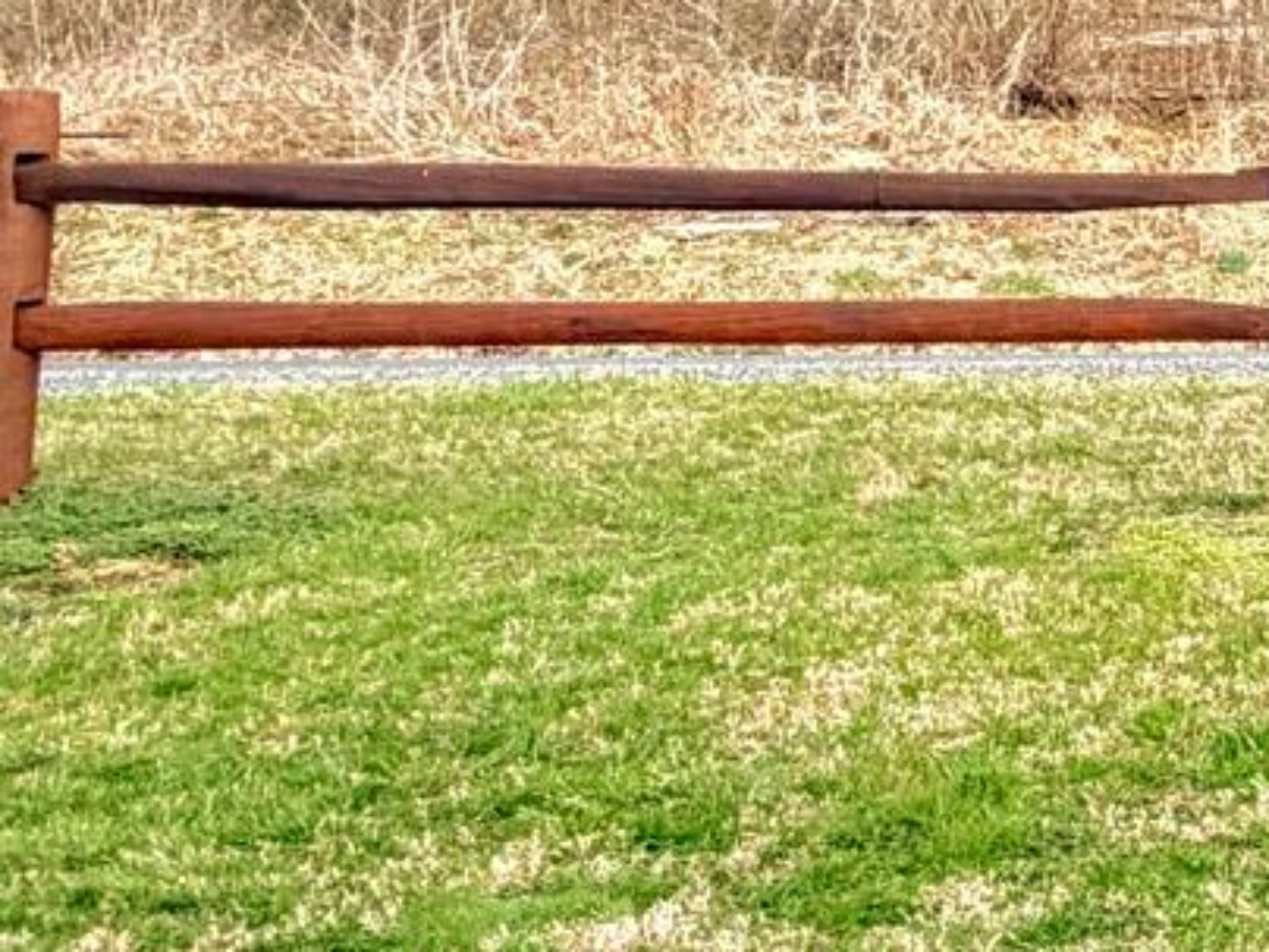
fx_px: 2603
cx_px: 2563
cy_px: 82
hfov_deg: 18.1
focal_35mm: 71
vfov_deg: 20.3
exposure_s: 1/502
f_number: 2.2
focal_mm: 2.22
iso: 64
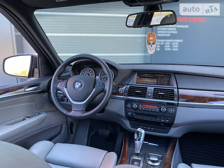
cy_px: 84
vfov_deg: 53.1
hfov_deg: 67.3
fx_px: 168
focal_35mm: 26
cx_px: 112
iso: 80
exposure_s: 1/121
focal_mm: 4.2
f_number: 1.8
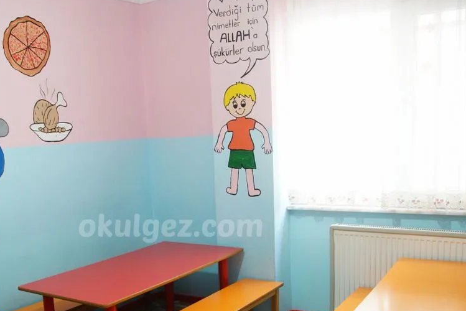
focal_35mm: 41
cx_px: 170
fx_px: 531
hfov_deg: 46.9
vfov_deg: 32.2
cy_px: 222
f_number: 4
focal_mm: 24
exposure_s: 1/25
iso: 1000
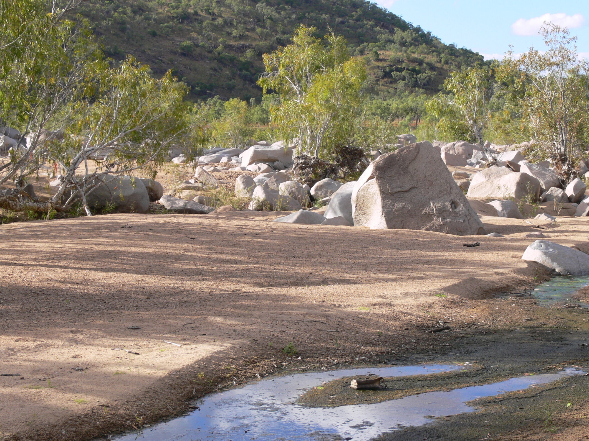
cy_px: 235
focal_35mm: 82
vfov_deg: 18.0
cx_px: 285
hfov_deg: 23.8
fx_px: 1395
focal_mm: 14.4
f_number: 5.6
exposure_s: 1/200
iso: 80
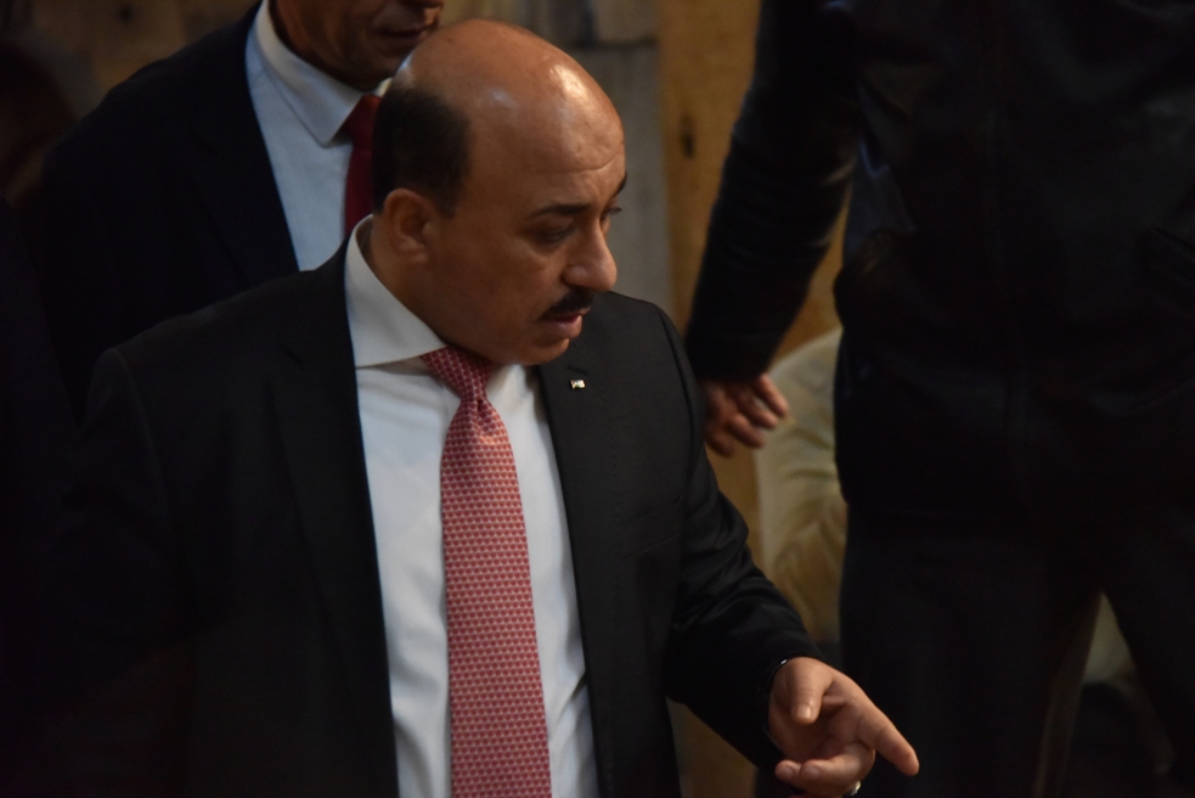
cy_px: 404
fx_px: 4150
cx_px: 620
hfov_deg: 16.4
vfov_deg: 11.0
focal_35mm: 125
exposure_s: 1/200
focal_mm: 120
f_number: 4
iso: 4000
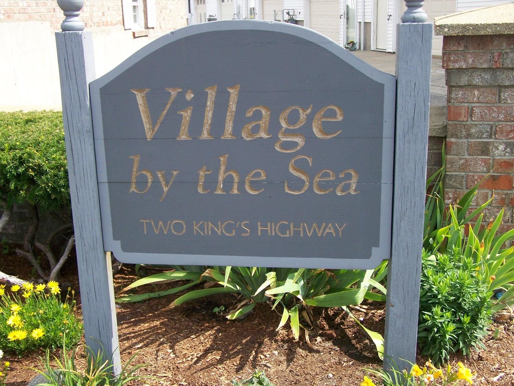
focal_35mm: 43
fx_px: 638
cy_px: 193
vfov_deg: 33.6
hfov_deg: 43.9
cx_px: 257
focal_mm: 7.1
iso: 80
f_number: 2.9
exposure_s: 1/500
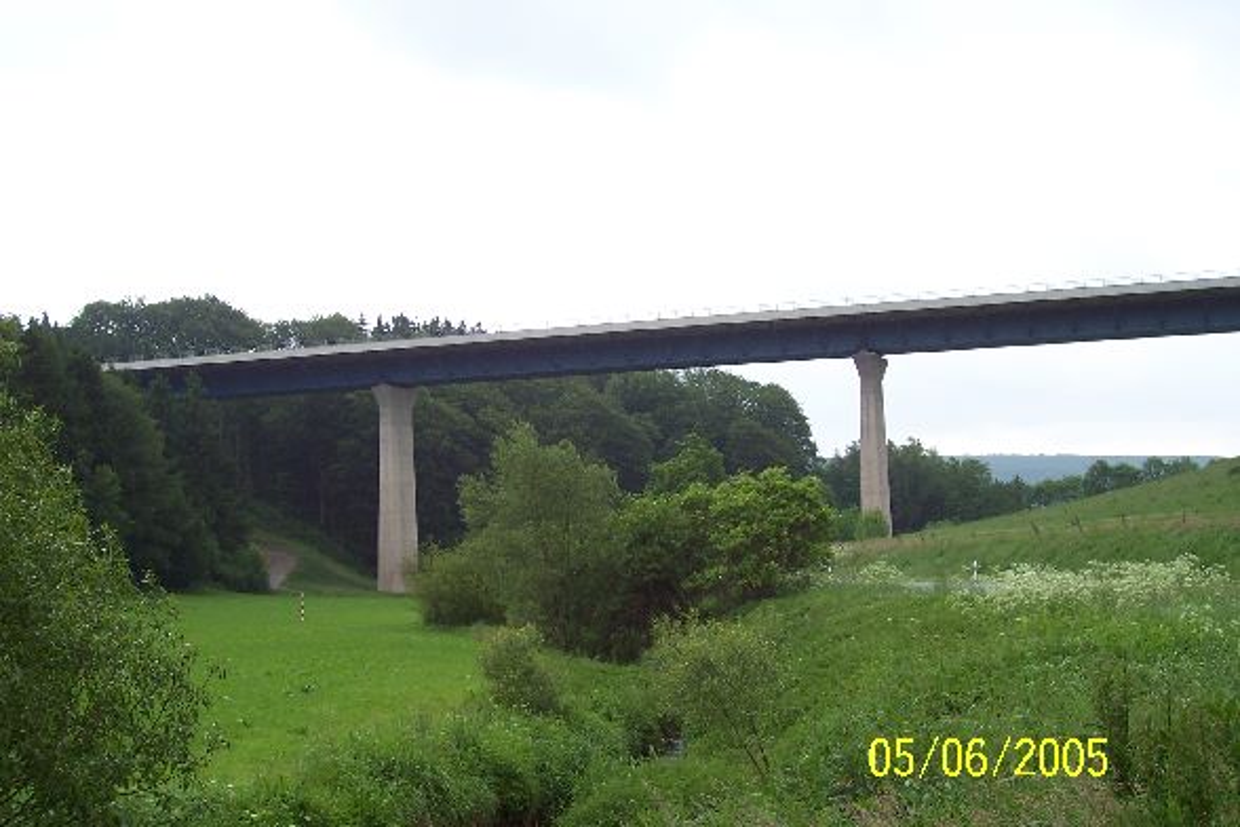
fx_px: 1447
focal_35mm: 42
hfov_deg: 46.4
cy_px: 414
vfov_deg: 31.9
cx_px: 620
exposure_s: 1/250
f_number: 3
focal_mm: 7
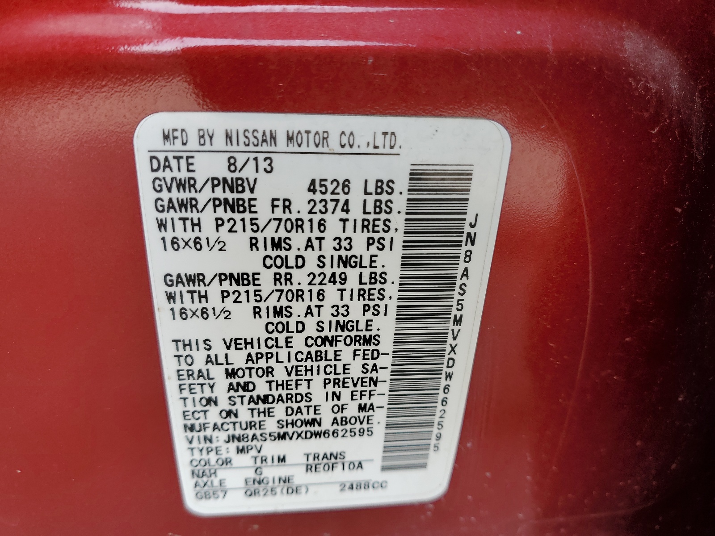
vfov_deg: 53.1
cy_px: 268
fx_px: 537
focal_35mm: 26
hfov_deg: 67.3
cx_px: 358
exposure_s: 1/263
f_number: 1.5
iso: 50
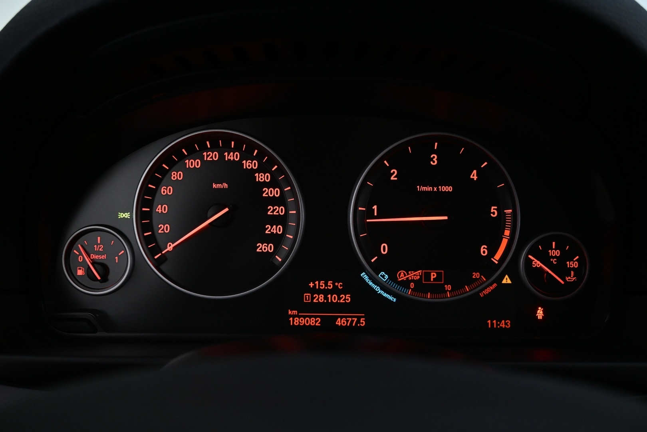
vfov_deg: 44.6
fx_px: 526
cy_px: 216
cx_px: 324
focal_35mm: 29
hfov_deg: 63.2
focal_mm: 19.5
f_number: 3.8
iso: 1600
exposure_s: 1/30
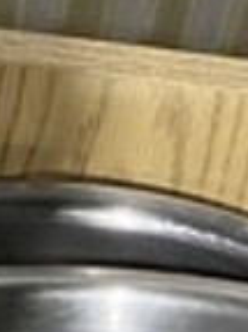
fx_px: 1416
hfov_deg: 9.9
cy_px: 510
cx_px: -9
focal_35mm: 148
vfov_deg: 12.6
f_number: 1.8
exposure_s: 1/60
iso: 500
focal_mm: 4.25
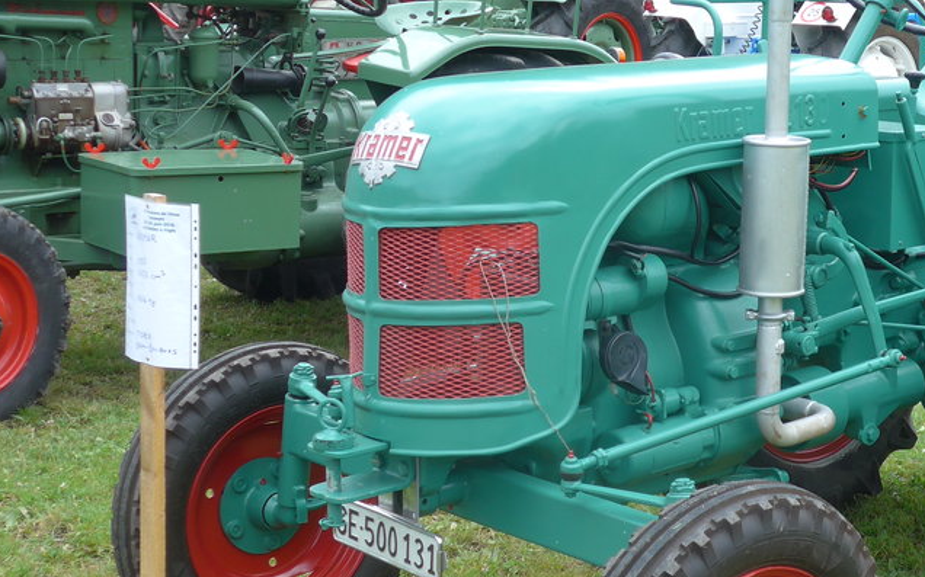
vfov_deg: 16.7
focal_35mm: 78
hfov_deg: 26.1
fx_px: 1966
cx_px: 701
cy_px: 315
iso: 80
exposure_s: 1/250
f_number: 2.8
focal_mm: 8
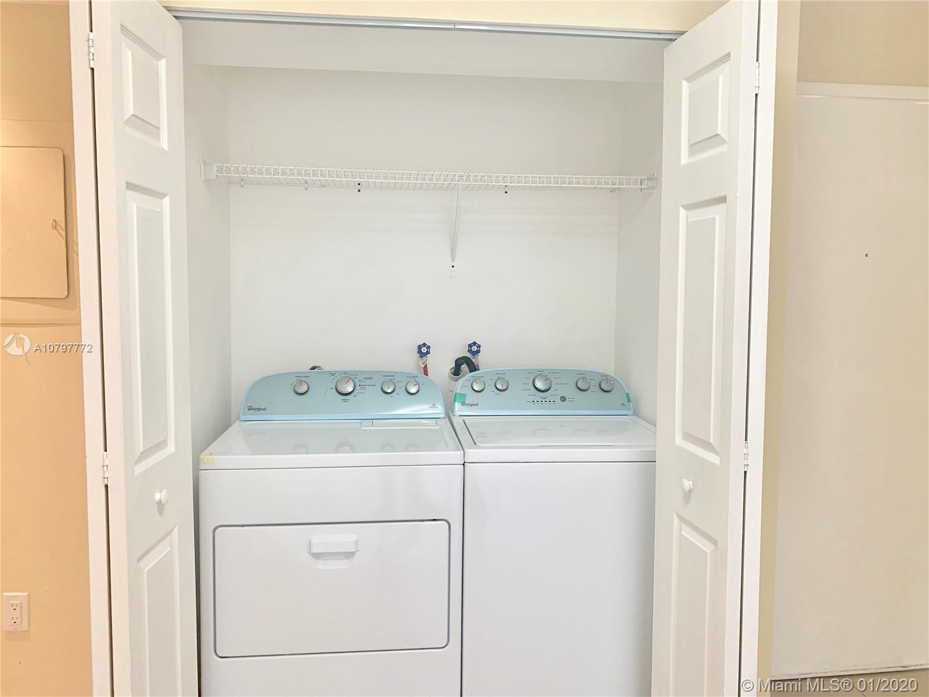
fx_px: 698
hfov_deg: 67.3
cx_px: 464
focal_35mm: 26
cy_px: 348
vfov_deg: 53.1
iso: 80
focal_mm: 4.25
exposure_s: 1/60
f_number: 1.8
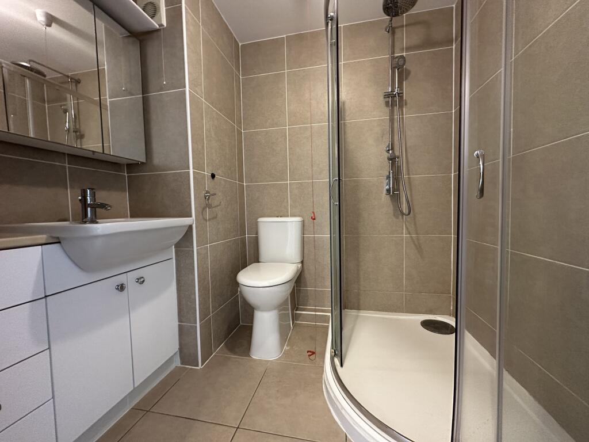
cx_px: 294
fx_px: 238
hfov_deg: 102.1
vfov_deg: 85.7
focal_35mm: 14
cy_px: 221
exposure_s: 1/60
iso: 500
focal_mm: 2.22
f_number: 2.2
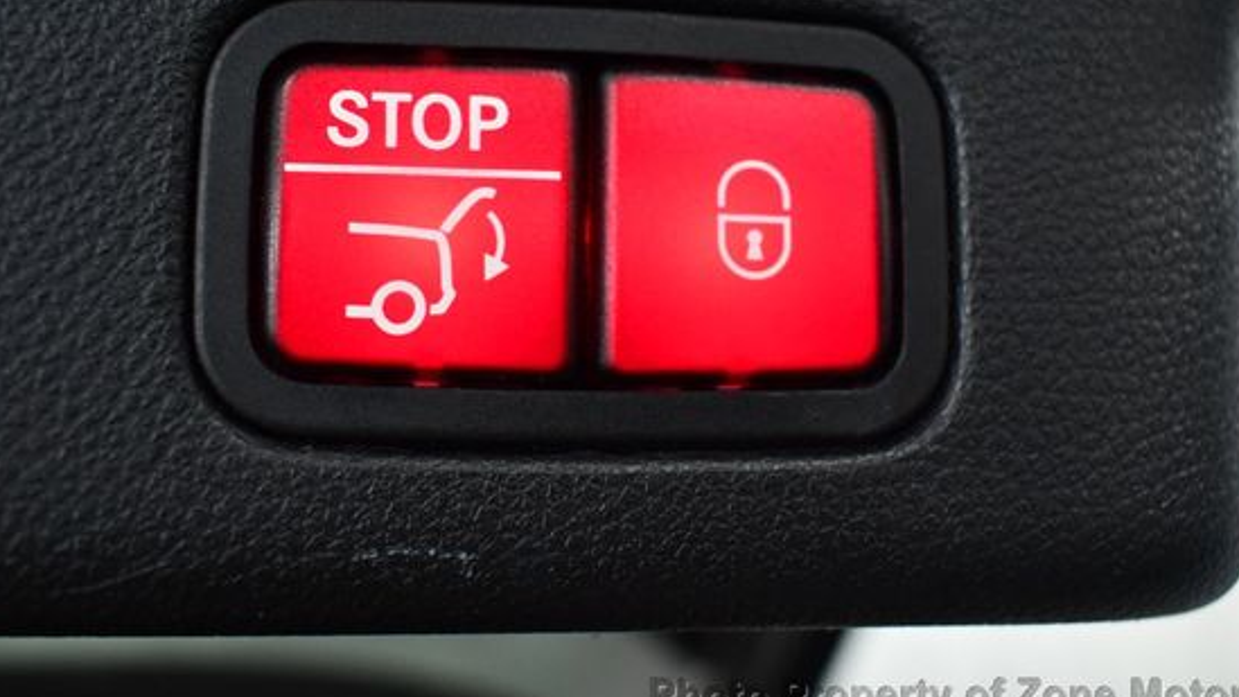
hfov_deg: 46.4
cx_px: 623
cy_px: 257
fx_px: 1446
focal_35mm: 44
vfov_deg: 27.0
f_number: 3.5
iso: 900
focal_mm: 18
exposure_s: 1/125
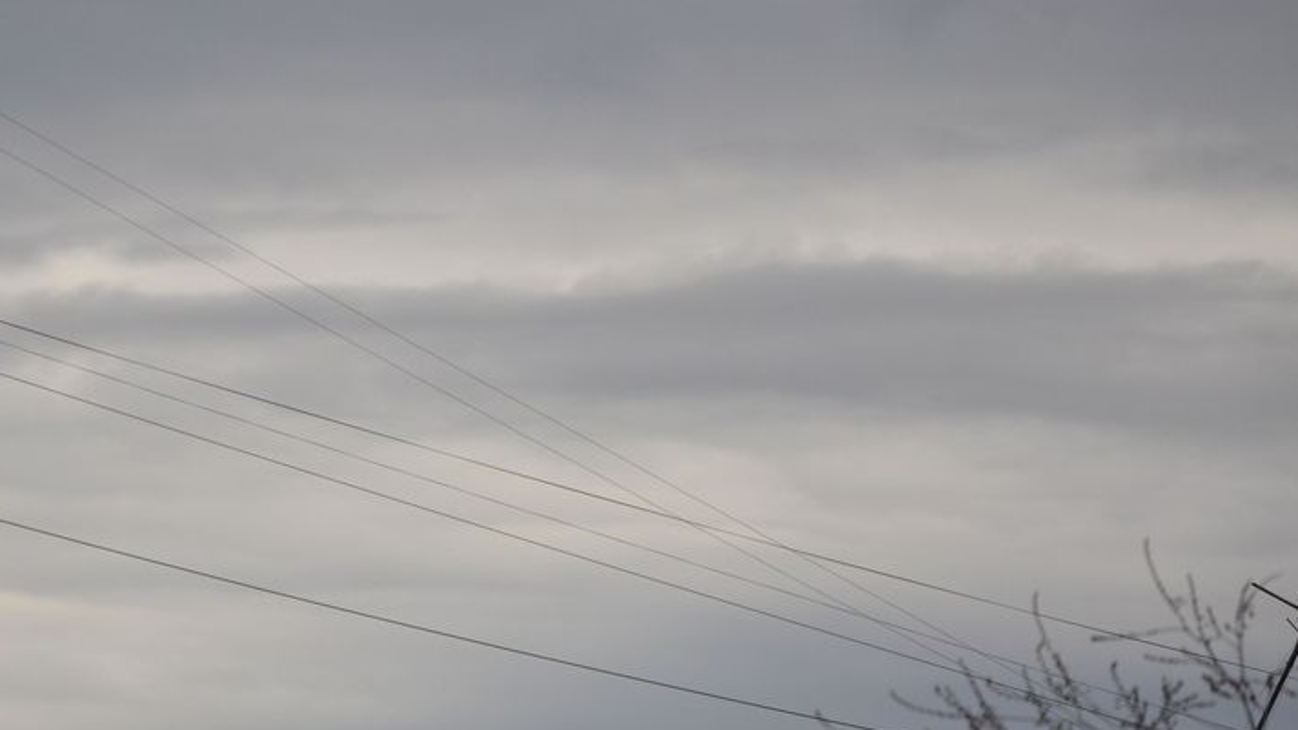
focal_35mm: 305
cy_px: 572
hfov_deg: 7.1
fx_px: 10489
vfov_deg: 4.0
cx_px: 475
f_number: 5.6
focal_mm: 135
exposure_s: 1/1600
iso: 400
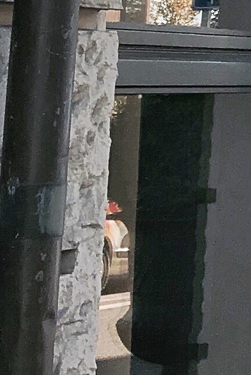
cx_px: 841
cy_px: -402
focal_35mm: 189
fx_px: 1975
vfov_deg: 10.0
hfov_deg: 6.4
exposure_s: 1/164
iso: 25
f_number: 2.2
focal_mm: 4.15
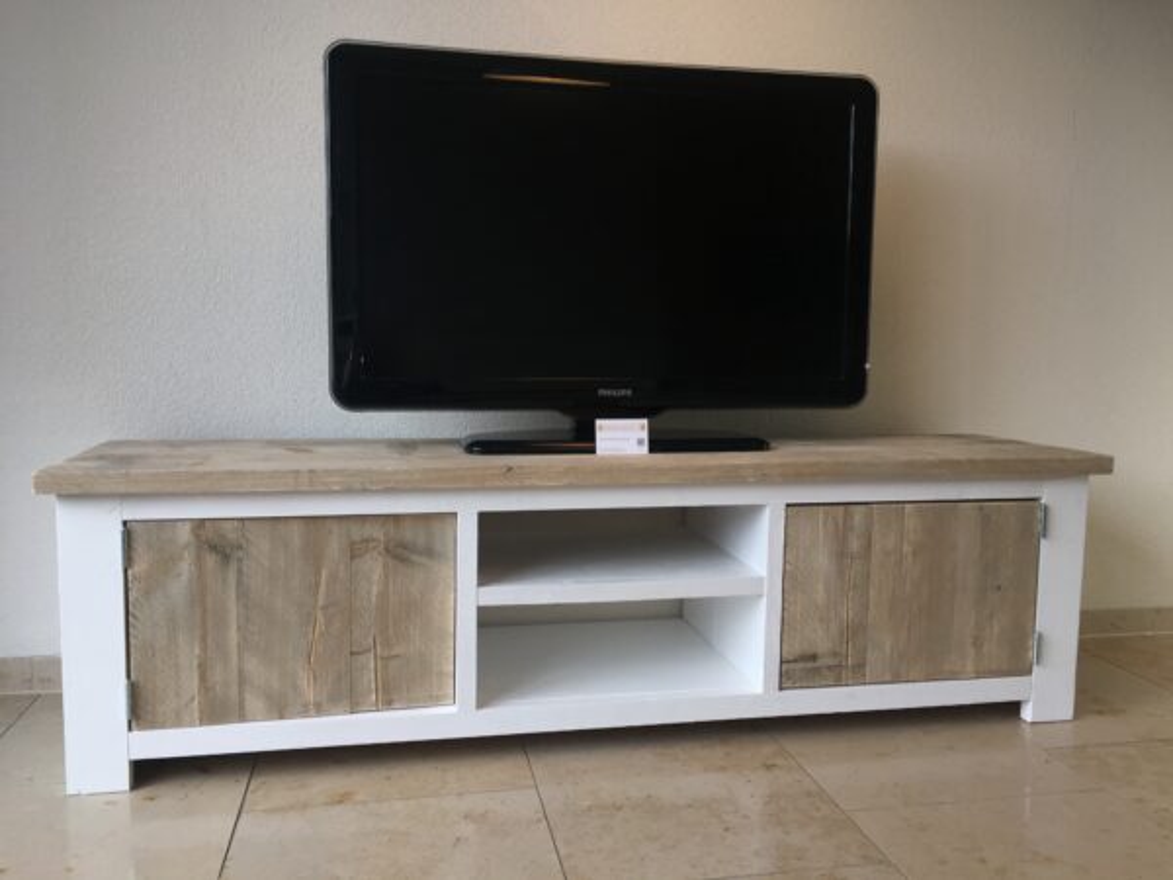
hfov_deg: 61.7
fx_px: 983
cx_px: 586
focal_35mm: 29
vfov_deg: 48.2
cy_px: 440
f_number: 2.2
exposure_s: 1/50
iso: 25
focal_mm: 4.15
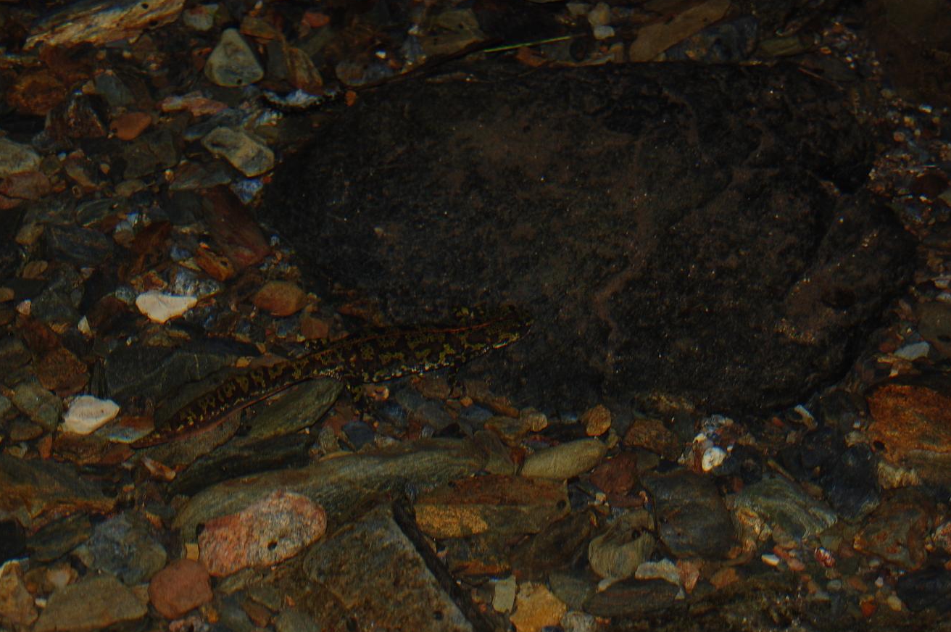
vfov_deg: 14.4
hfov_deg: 21.6
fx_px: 2496
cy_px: 353
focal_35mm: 95
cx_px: 425
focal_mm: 55
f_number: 5.6
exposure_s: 1/125
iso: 200
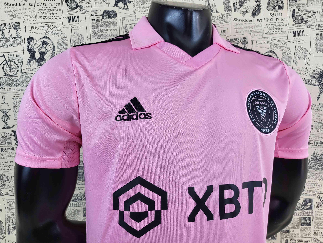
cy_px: 122
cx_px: 162
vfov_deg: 53.1
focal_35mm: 26
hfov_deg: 67.3
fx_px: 243
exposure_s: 1/100
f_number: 1.8
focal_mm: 4.25
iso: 80
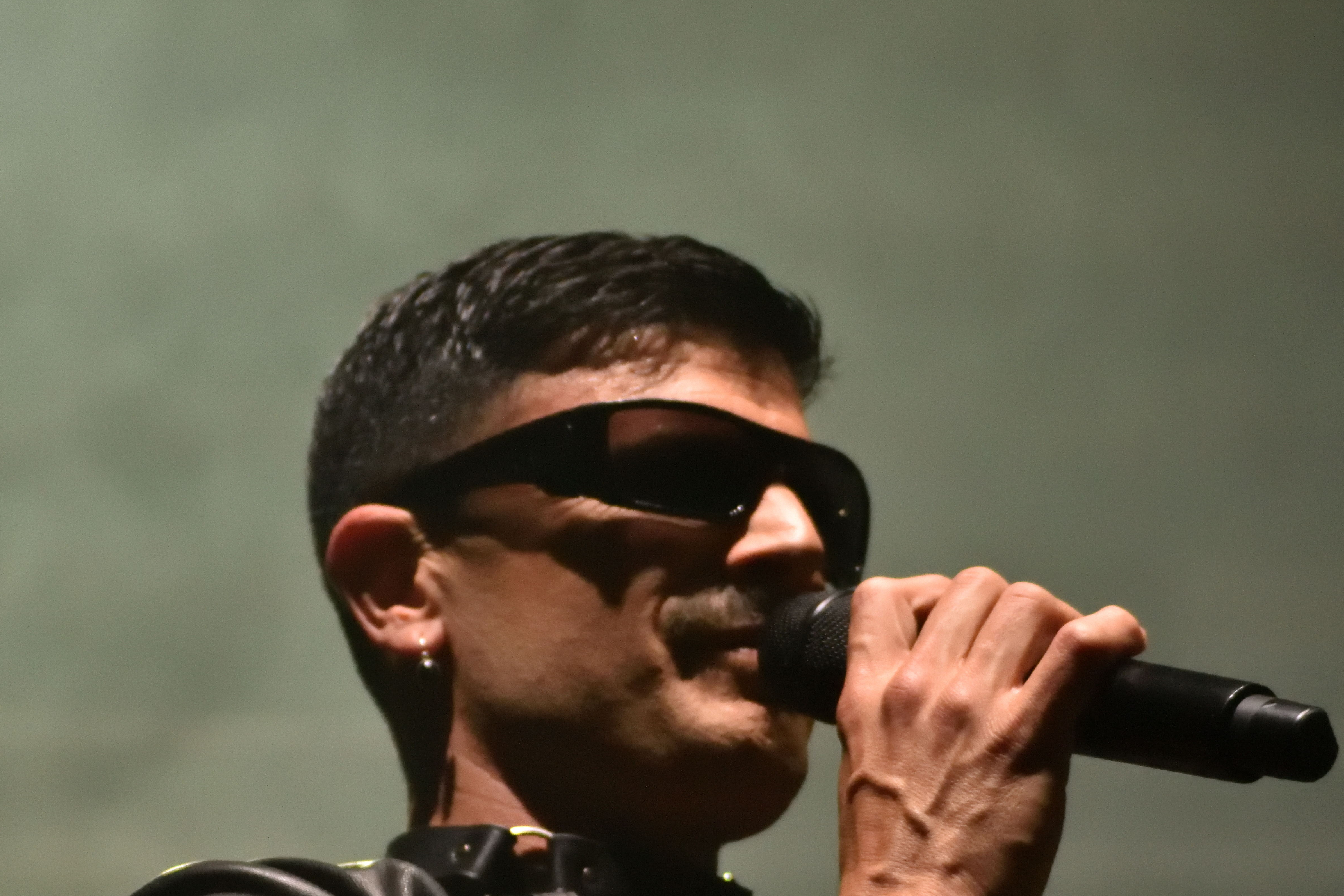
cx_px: 562
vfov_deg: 7.7
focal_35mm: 179
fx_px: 6668
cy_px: 535
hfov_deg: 11.5
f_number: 5
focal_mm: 95
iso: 6400
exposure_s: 1/160
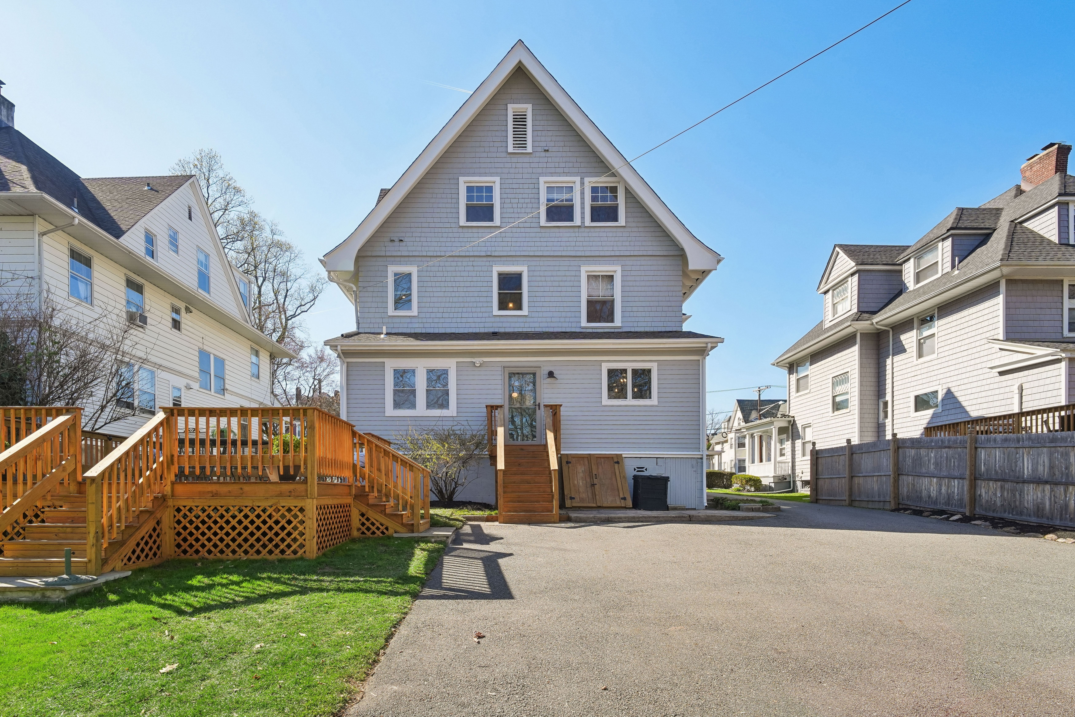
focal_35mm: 16
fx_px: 478
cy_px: 358
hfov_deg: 96.7
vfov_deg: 73.7
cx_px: 538
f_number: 8
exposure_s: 1/400
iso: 400
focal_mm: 16
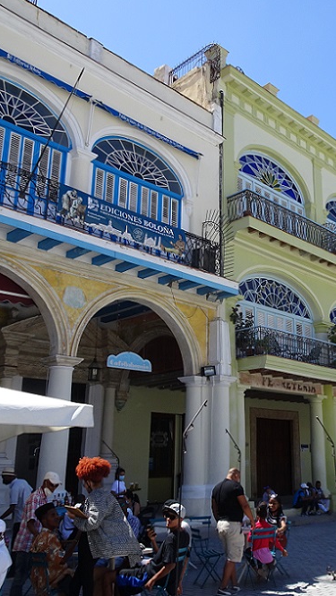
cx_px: 259
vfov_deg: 56.6
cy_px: 298
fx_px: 554
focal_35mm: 35
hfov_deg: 33.0
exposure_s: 1/640
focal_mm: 4.1
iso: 80
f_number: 3.5
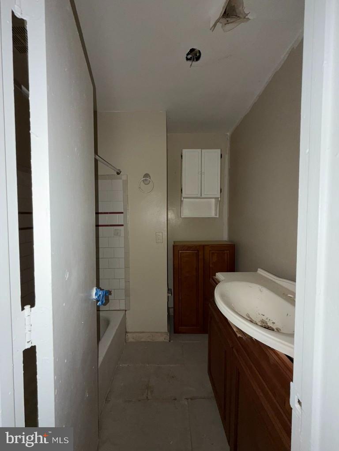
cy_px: 226
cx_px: 170
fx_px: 183
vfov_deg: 102.1
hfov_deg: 85.7
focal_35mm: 14
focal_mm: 2.22
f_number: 2.2
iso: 100
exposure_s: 1/34
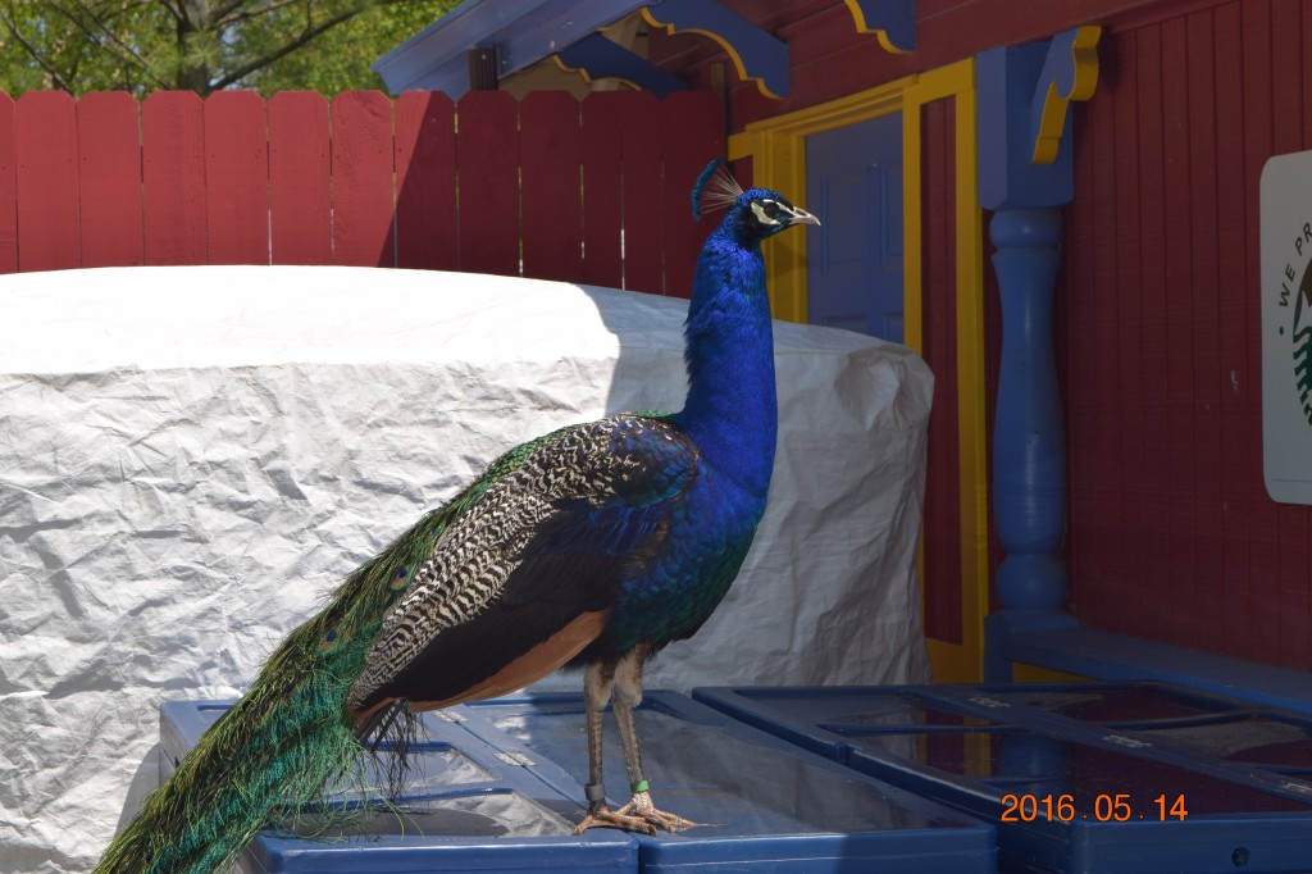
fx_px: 3006
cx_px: 656
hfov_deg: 24.6
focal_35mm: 82
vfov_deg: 16.5
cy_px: 437
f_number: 9
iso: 100
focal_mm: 55
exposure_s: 1/200
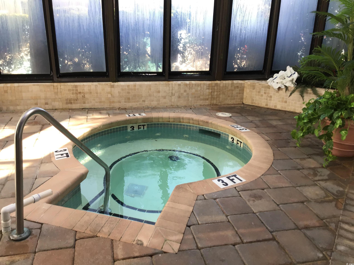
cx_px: 177
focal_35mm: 31
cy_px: 132
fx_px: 317
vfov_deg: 45.4
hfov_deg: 58.4
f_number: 2.4
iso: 40
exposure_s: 1/120
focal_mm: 3.3
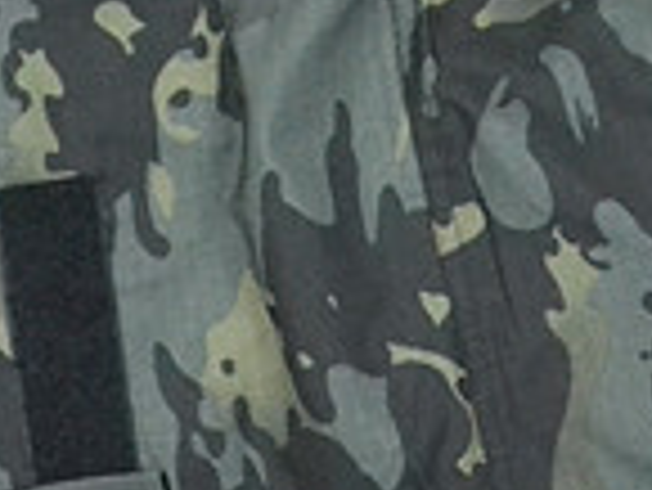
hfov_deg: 8.3
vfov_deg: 6.2
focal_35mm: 238
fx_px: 4486
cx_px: 382
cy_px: -299
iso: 3200
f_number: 8
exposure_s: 1/80
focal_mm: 30
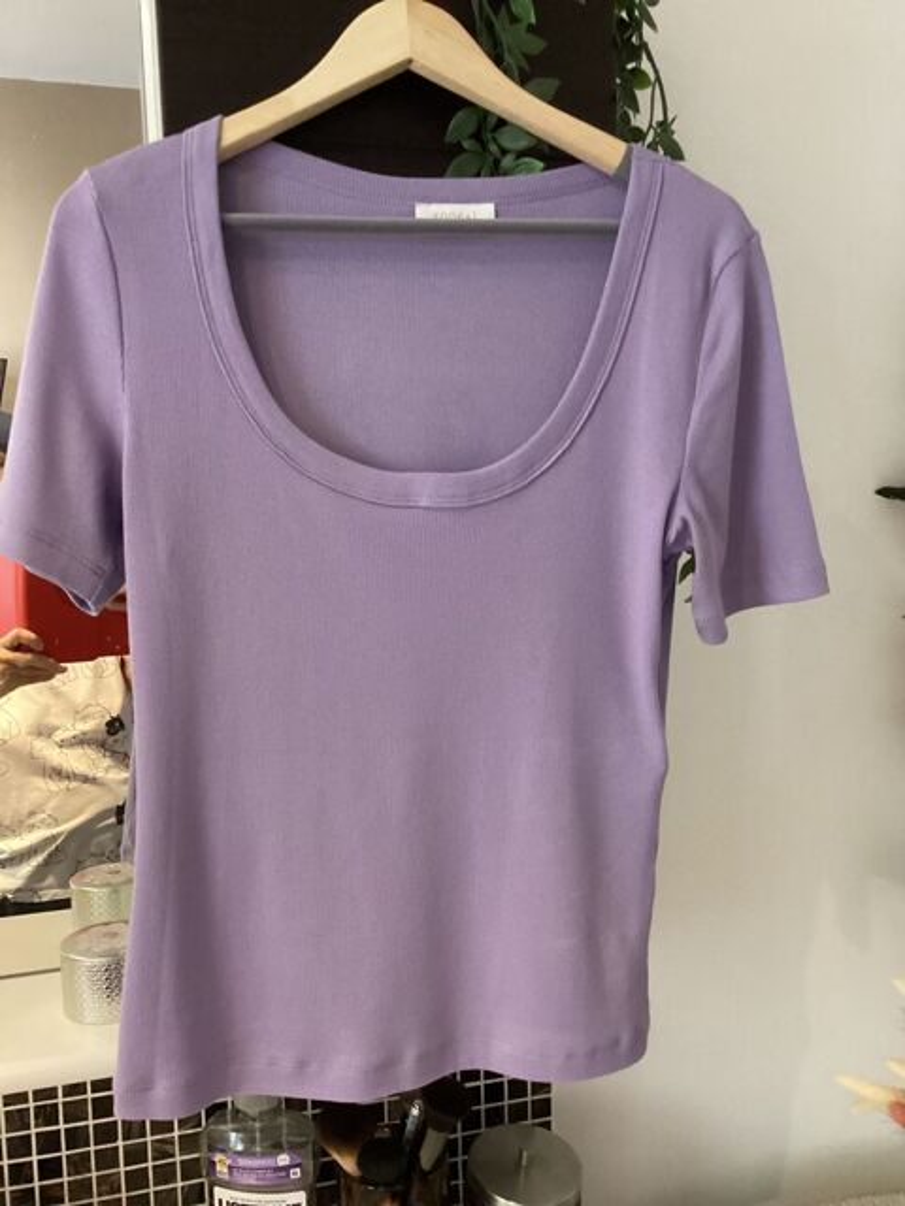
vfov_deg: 58.4
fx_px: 1081
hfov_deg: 45.4
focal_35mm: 31
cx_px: 452
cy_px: 603
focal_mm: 3.3
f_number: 2.4
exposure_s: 1/25
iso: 500
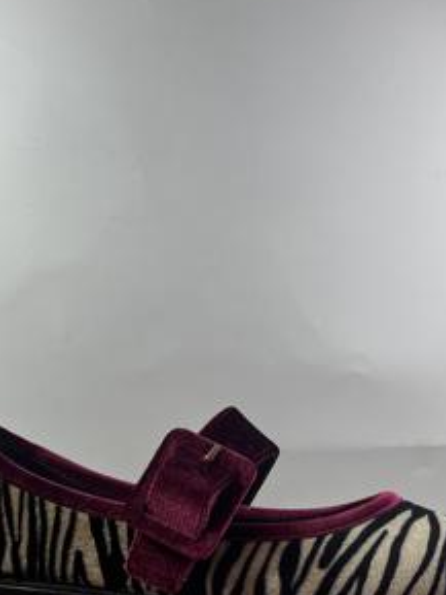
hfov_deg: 27.1
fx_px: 927
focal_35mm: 54
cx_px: 216
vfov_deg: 32.8
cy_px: 587
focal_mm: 5.1
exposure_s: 1/265
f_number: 1.6
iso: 40
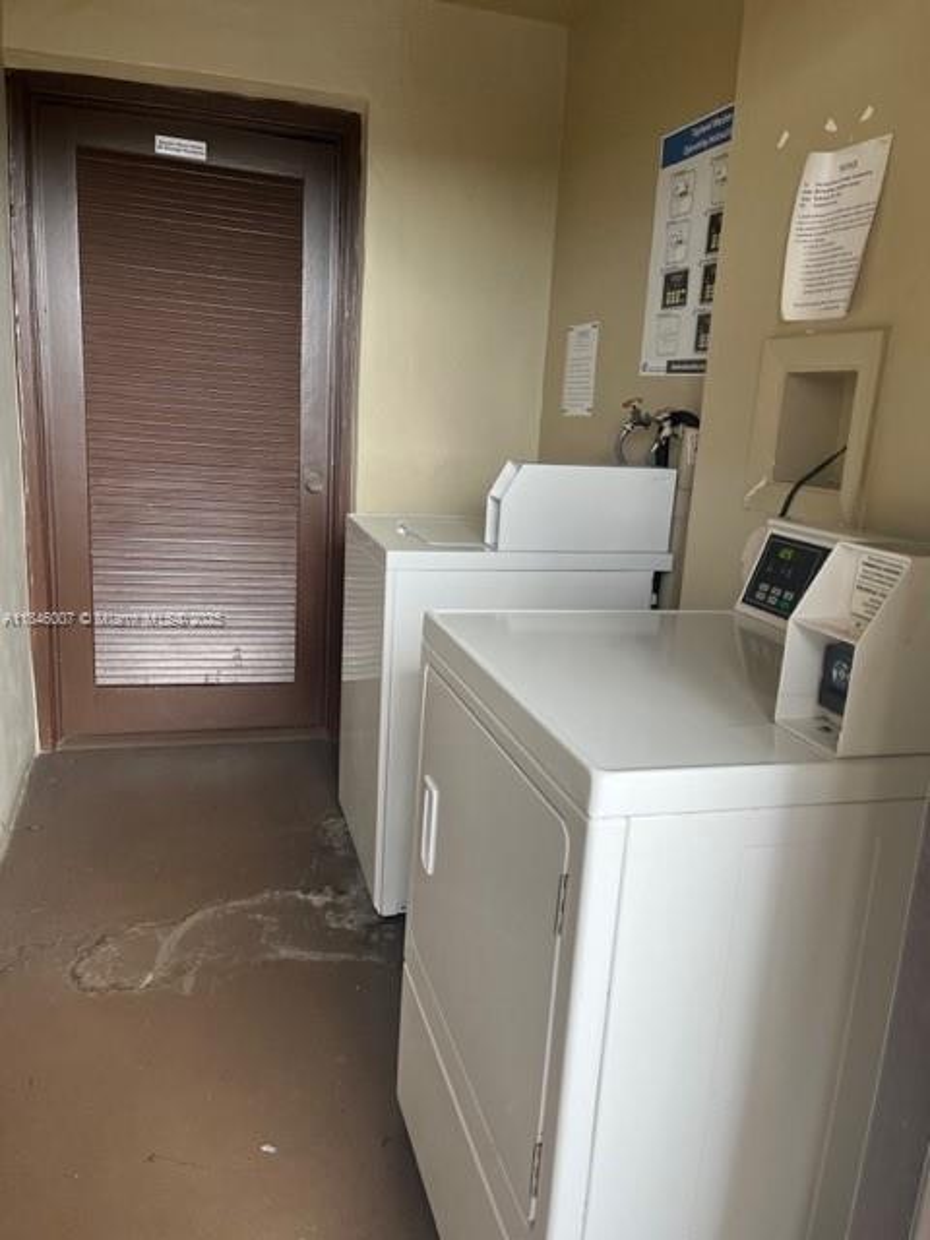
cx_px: 465
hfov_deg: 53.1
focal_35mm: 26
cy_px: 620
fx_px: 931
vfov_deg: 67.3
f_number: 1.6
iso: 80
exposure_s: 1/121
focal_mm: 5.1
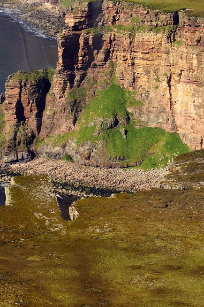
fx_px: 2188
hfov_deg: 5.3
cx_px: -38
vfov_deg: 8.0
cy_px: 17
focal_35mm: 257
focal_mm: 105
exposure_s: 1/800
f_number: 7.1
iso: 400
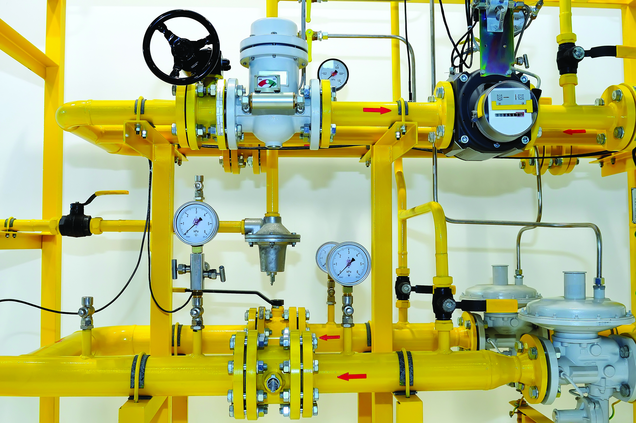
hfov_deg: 53.2
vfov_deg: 36.8
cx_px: 318
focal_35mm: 36
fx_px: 635
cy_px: 212
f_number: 7.1
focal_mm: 24
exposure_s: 1/80
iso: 500
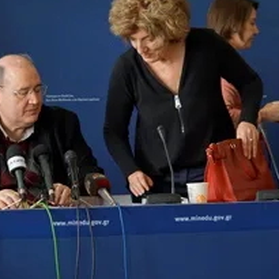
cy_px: 166
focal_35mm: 205
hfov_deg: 8.5
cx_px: 29
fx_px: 1872
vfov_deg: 8.5
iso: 500
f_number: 4.5
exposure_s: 1/160
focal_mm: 55
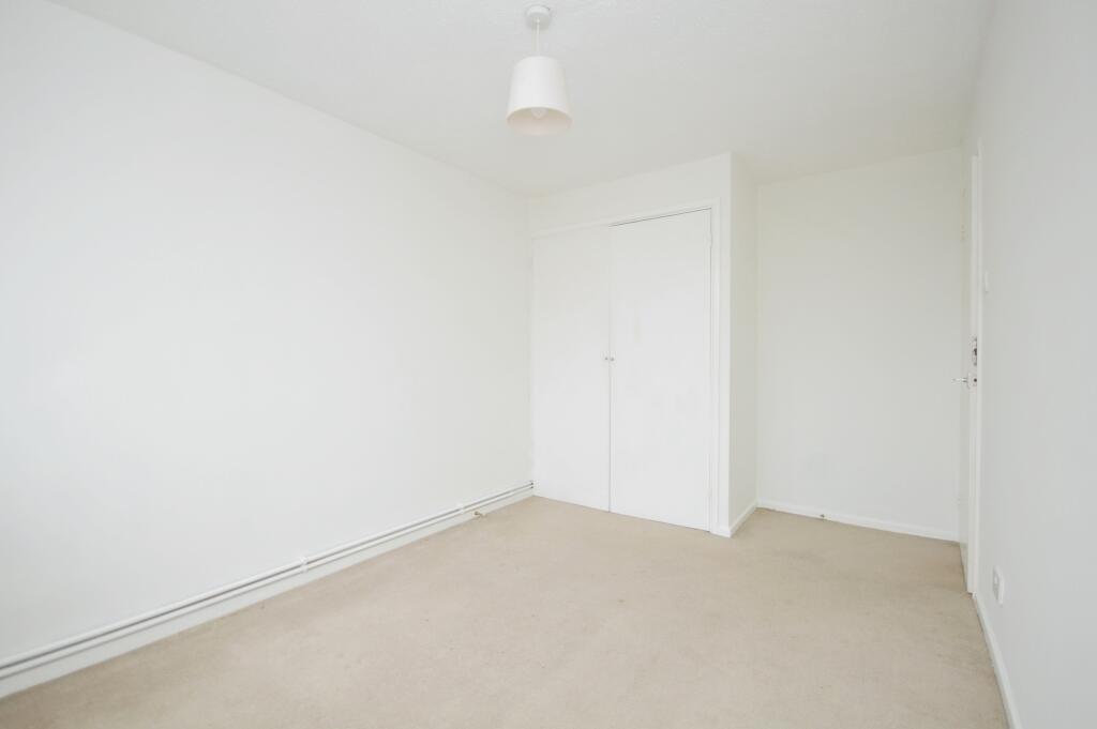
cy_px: 364
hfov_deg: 100.4
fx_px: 457
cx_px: 548
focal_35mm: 15
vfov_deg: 77.2
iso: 200
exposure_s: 1/60
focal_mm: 10
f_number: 5
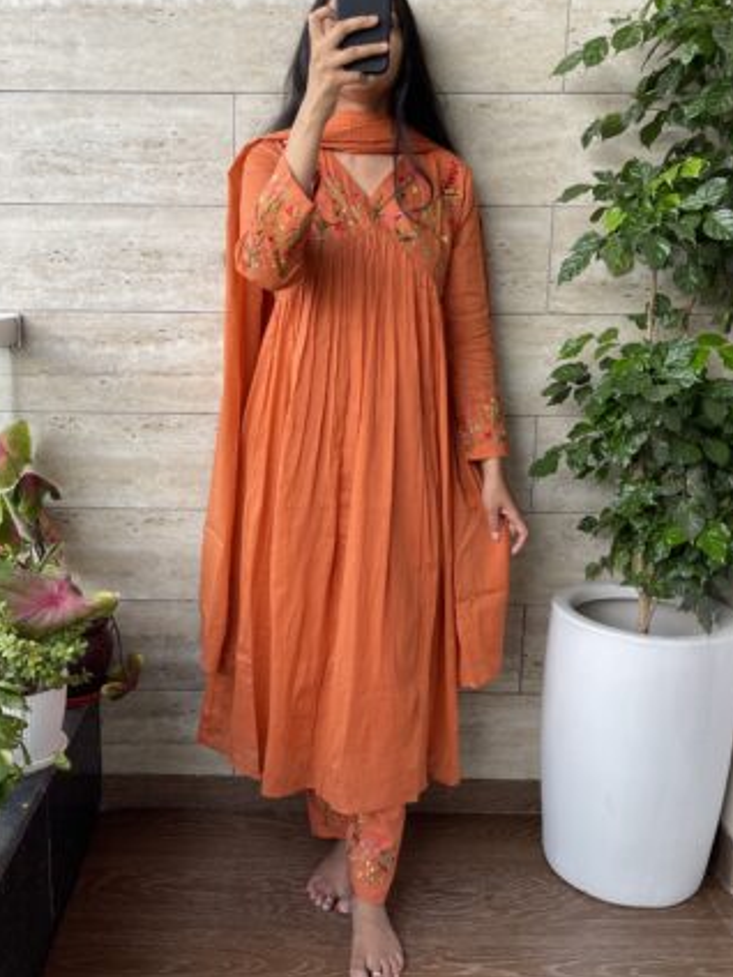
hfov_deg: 42.7
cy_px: 488
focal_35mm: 33
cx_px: 293
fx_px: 932
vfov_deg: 55.4
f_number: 1.6
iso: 32
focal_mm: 5.1
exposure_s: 1/177
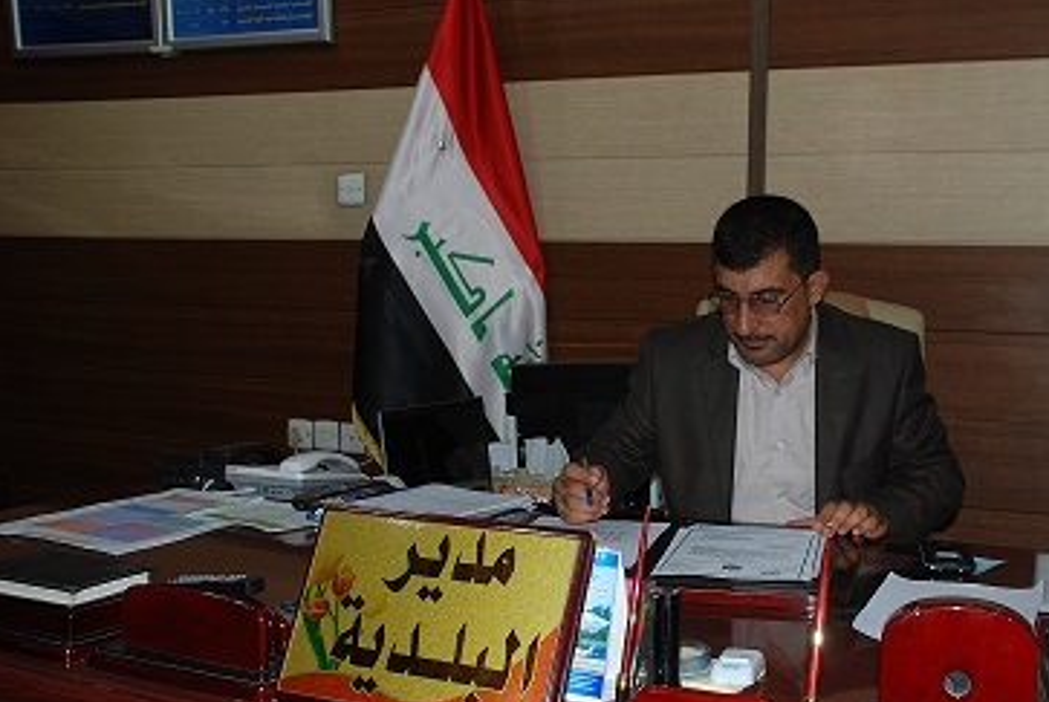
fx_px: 1284
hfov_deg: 43.9
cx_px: 691
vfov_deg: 30.5
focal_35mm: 44
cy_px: 445
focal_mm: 22
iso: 200
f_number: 3.8
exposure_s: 1/60
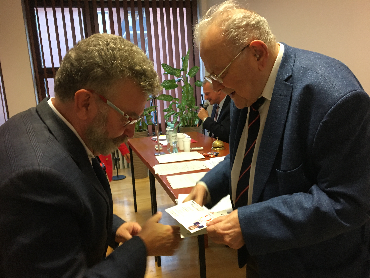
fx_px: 310
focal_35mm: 29
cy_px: 139
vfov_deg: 48.2
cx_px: 185
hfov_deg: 61.7
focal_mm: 4.15
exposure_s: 1/33
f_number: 2.2
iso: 200
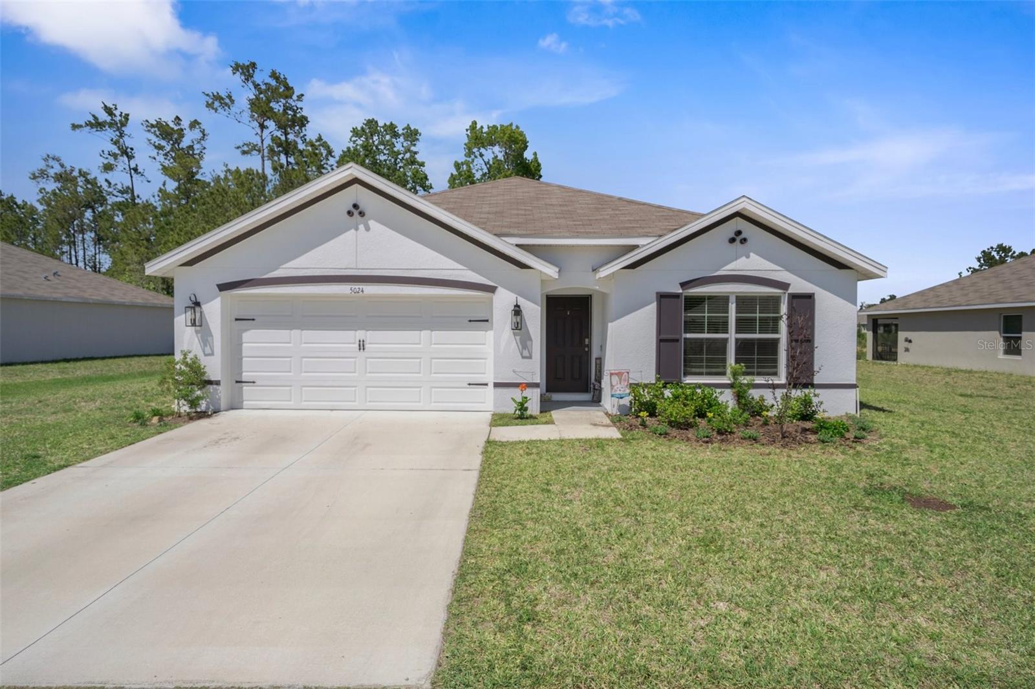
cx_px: 518
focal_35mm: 17
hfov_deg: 93.3
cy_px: 344
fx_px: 489
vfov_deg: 70.4
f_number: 8
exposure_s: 1/400
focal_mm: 17
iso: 320
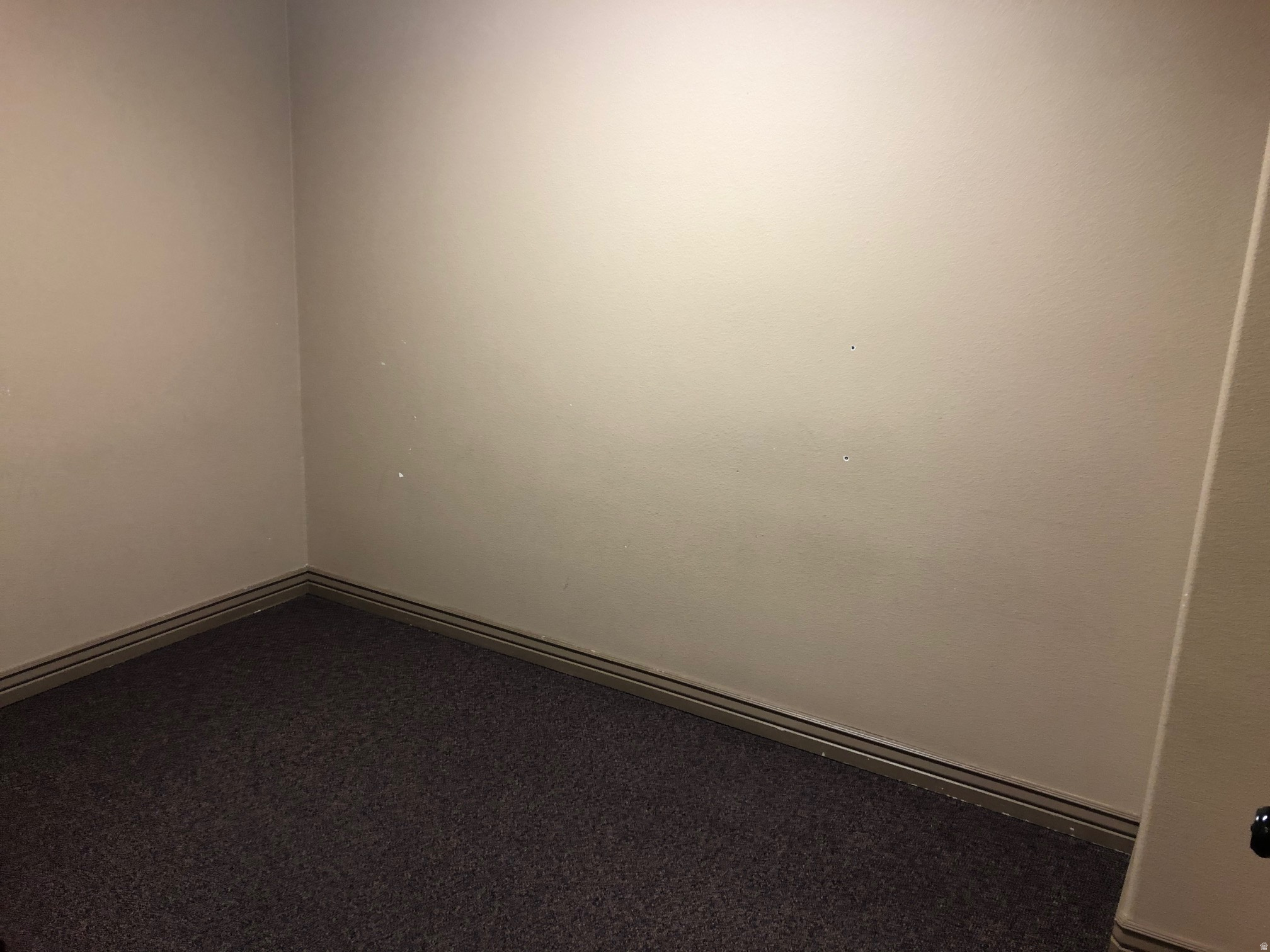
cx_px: 635
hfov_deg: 63.4
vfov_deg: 49.7
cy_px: 476
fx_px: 1027
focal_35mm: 28
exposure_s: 1/17
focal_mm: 3.99
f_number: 1.8
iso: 40
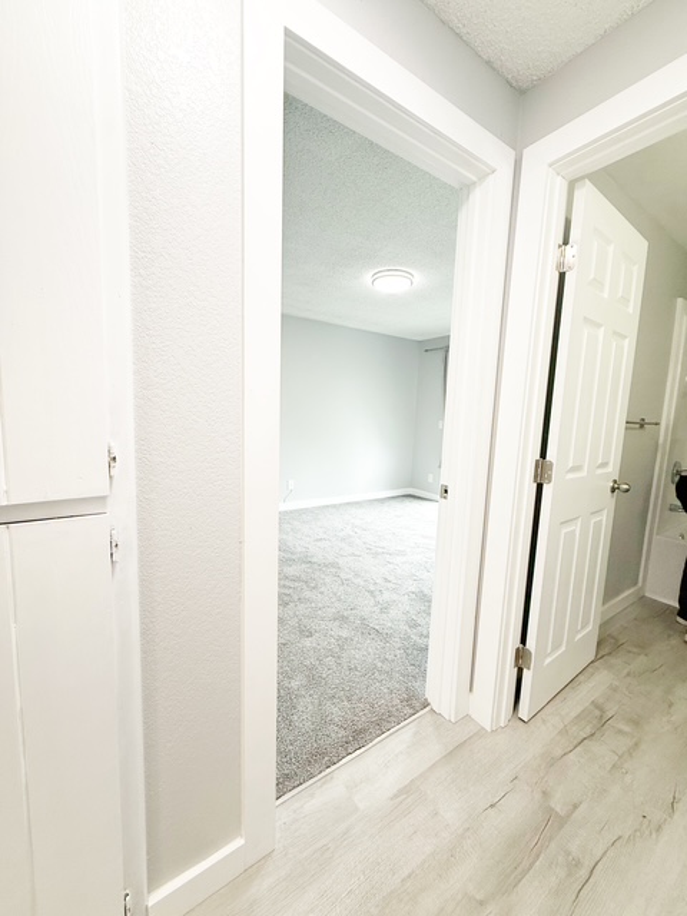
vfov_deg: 102.1
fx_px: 370
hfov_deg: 85.7
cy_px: 458
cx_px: 344
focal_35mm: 14
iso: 125
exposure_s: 1/120
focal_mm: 2.22
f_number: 2.2
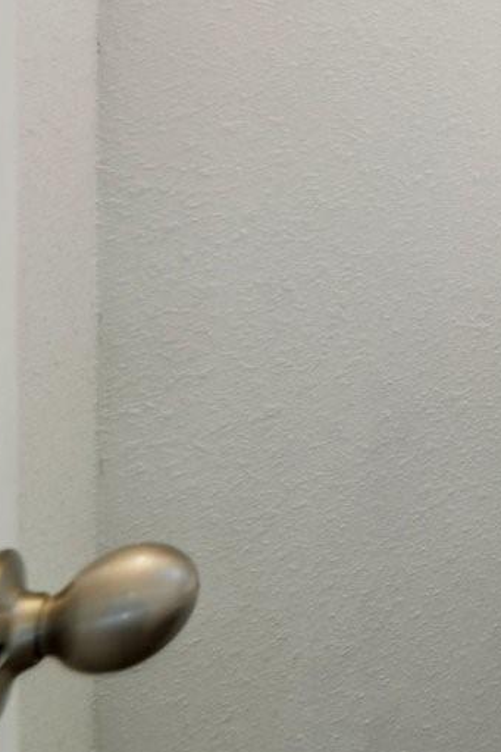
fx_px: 1337
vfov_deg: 26.3
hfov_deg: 12.1
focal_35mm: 64
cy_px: -245
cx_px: 1435
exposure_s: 1/15
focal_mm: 16
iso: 400
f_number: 8
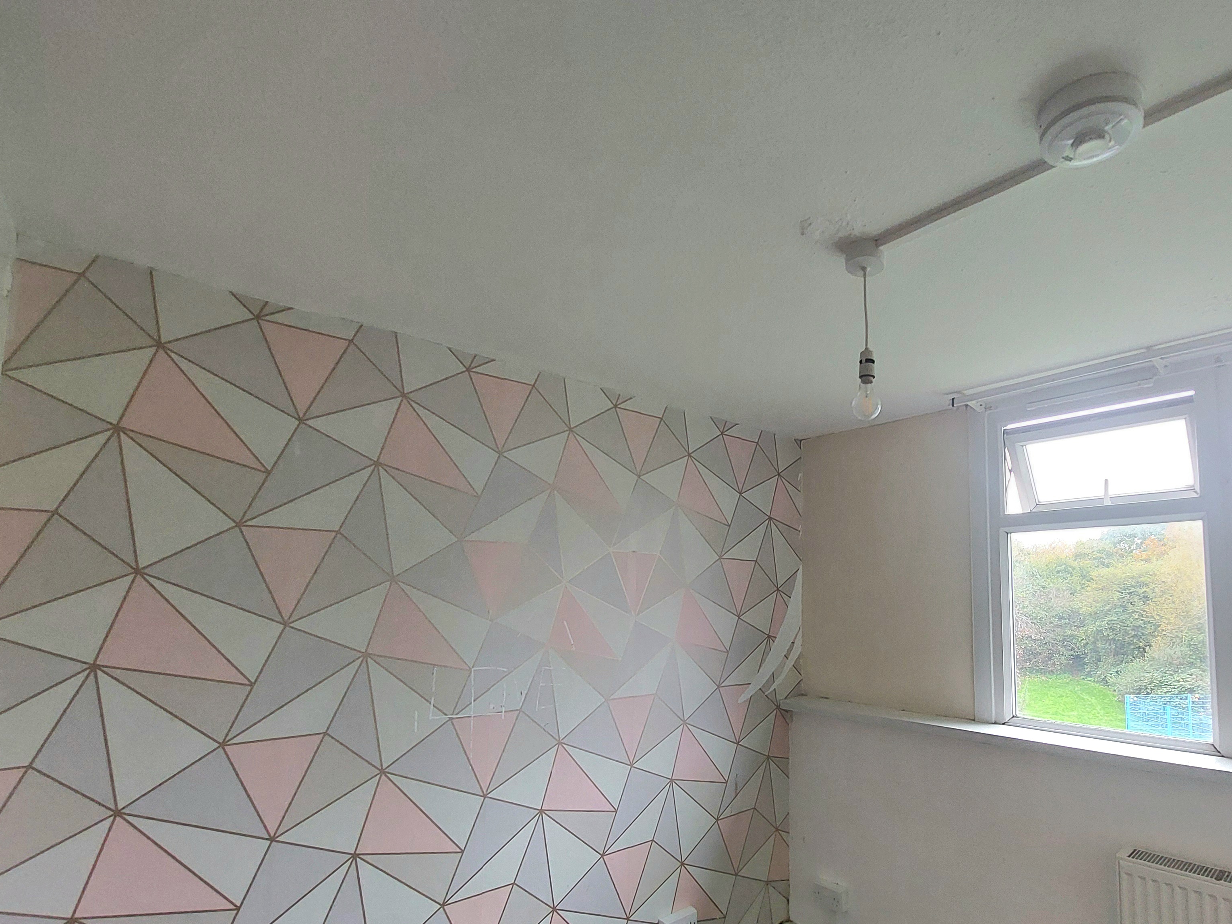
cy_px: 546
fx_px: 605
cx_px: 763
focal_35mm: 17
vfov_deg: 74.1
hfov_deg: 89.4
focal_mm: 1.74
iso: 200
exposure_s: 1/50
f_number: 2.2
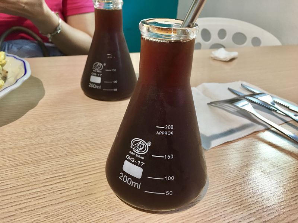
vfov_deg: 48.2
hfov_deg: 61.7
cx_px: 149
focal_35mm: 29
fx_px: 250
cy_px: 112
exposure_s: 1/15
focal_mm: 4.15
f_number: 2.2
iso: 32
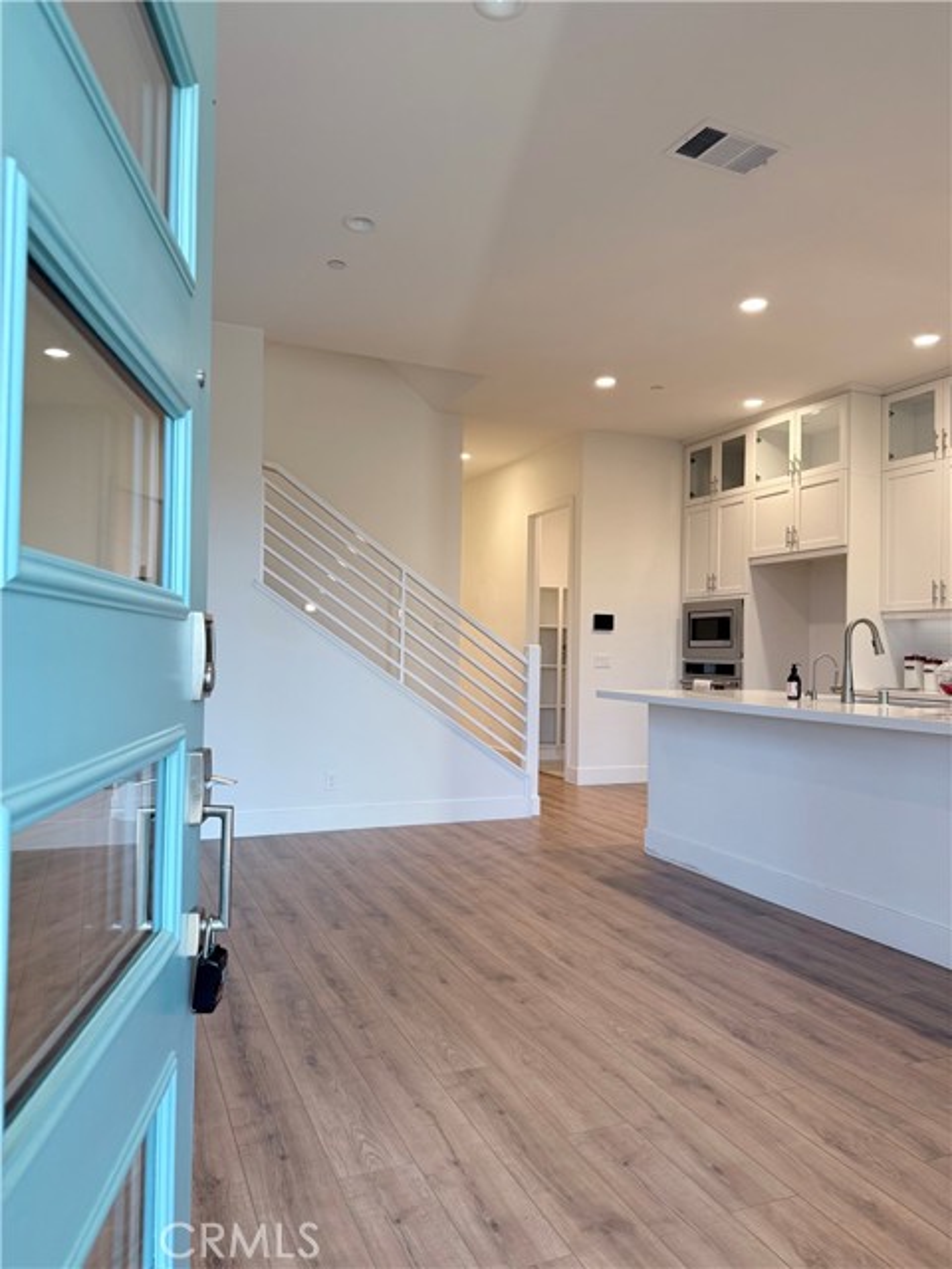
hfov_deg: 56.8
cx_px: 476
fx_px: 880
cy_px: 634
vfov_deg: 71.6
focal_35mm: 24
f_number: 1.78
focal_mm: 6.76
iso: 160
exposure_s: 1/120
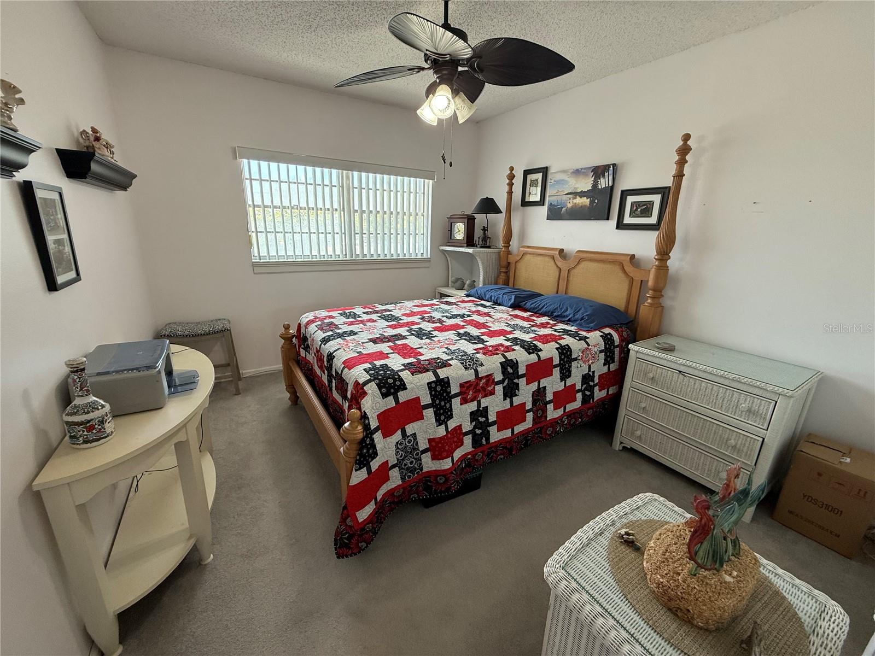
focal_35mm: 14
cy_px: 328
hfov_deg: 102.1
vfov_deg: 85.7
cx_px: 438
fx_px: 354
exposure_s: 1/120
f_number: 2.2
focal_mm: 2.22
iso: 160
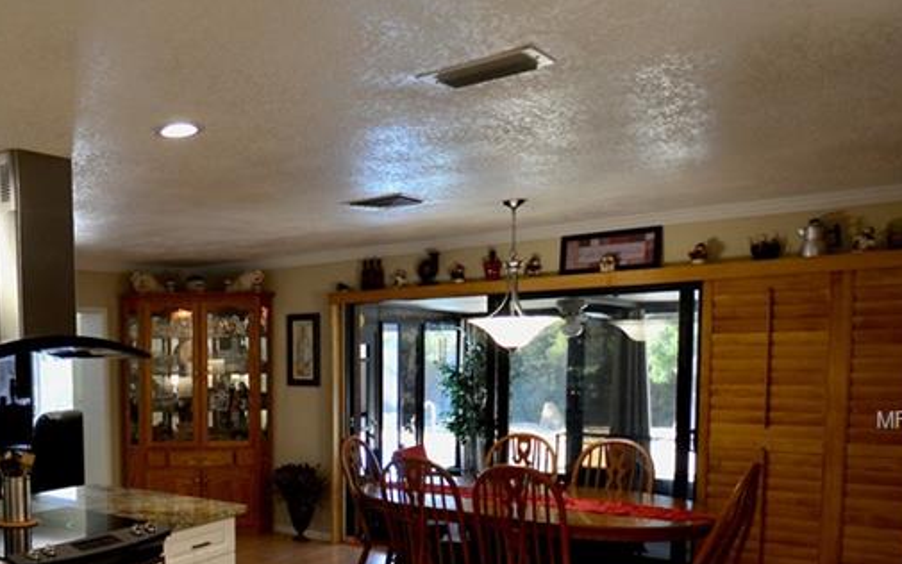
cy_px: 421
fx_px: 762
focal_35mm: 31
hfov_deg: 52.5
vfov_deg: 39.6
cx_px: 64
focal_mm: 10
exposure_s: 1/60
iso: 400
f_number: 4
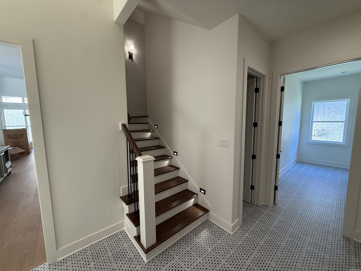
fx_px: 146
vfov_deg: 85.7
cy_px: 136
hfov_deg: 102.1
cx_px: 180
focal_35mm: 14
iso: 250
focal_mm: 2.22
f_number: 2.2
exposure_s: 1/120
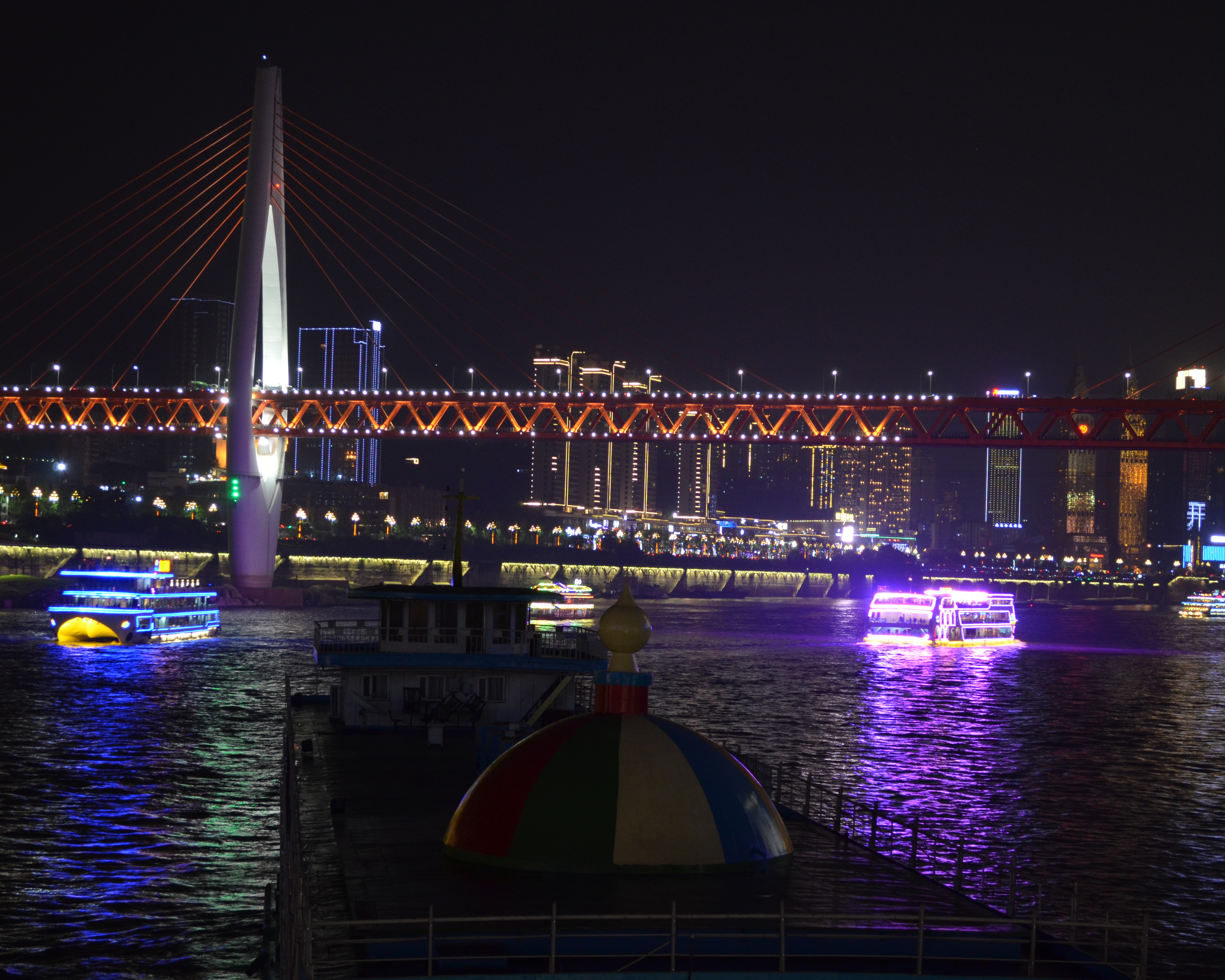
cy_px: 490
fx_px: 2465
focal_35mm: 68
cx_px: 603
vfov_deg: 22.5
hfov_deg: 27.9
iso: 800
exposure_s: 1/6
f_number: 5.3
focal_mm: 40
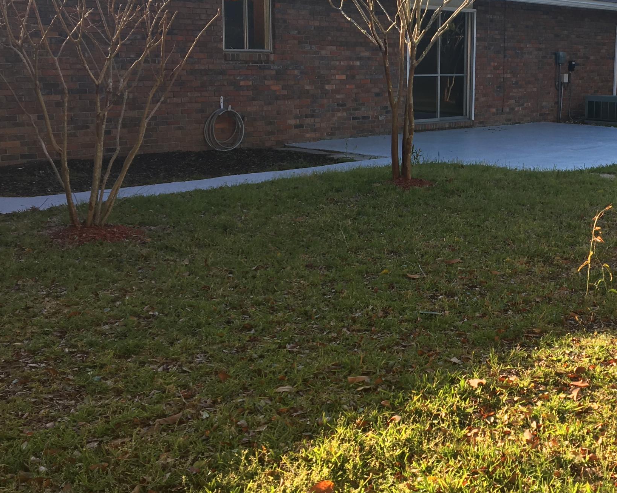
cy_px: 194
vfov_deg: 29.1
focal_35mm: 52
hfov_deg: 34.7
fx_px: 949
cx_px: 511
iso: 25
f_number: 2.2
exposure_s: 1/370
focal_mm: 4.15
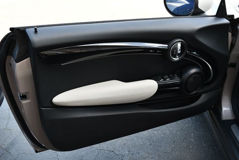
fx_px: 239
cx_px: 120
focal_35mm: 36
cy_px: 80
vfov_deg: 36.9
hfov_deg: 53.1
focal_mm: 18
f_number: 4.5
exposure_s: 1/250
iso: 400
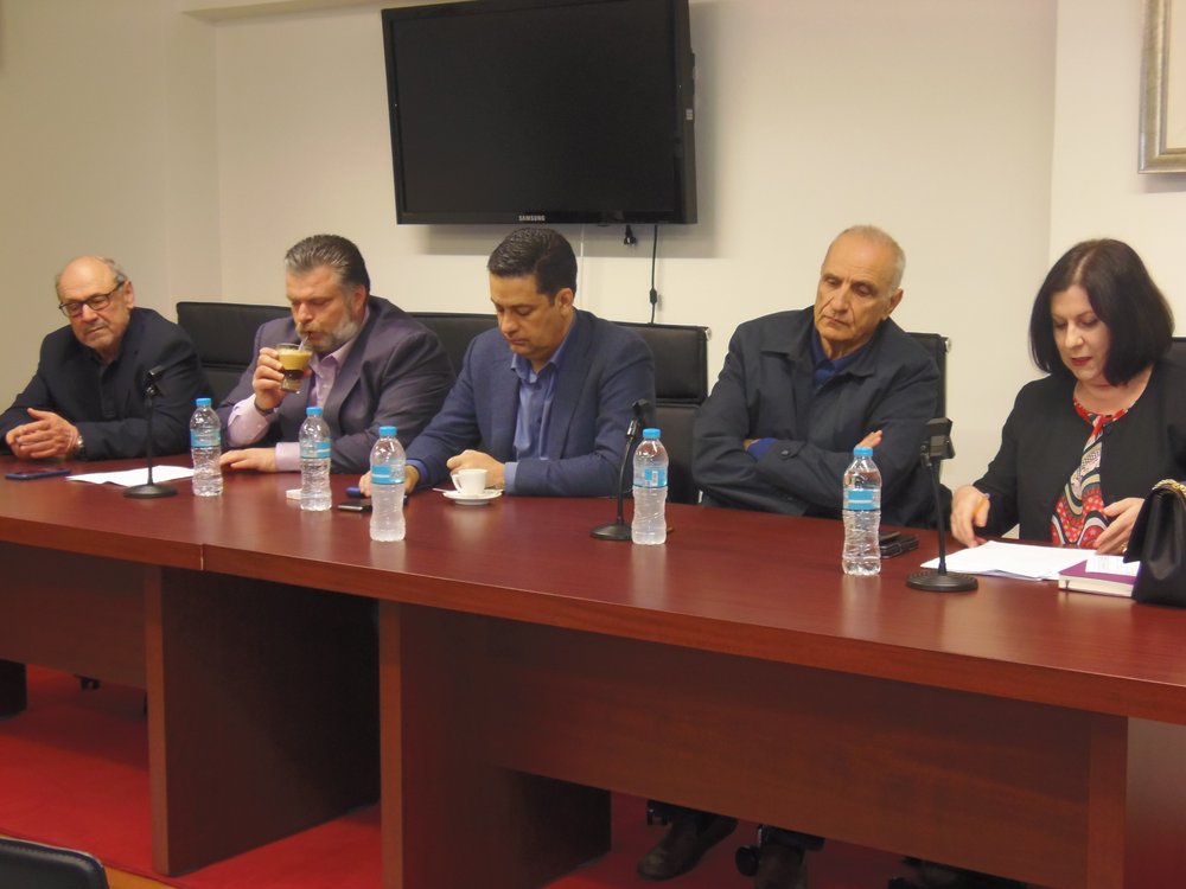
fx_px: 1679
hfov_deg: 38.9
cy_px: 444
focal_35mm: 49
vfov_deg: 29.7
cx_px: 593
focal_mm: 9.1
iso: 200
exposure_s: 1/30
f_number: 3.8
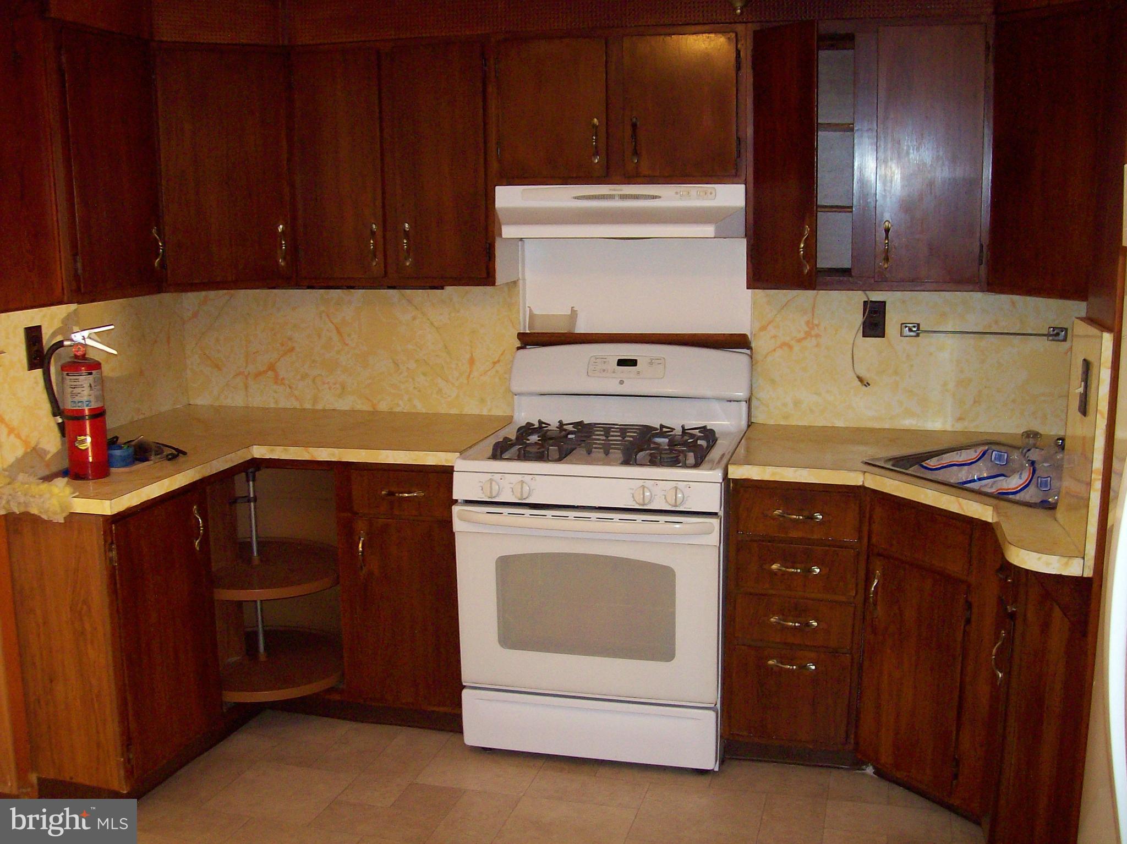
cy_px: 422
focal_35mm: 36
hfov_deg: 51.4
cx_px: 564
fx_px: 1172
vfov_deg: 39.6
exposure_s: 1/64
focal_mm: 6
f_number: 2.7
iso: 140
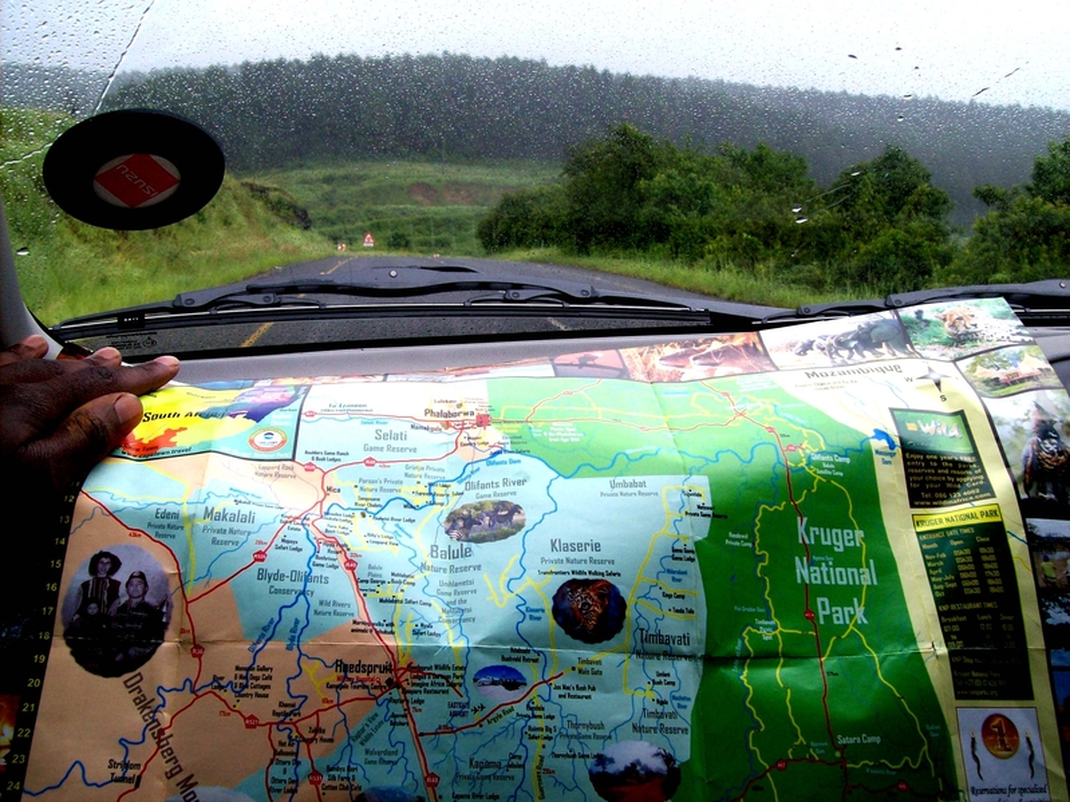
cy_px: 401
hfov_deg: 51.4
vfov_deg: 39.6
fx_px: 1113
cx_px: 535
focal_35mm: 36
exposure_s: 1/311
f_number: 4.8
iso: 80
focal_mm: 6
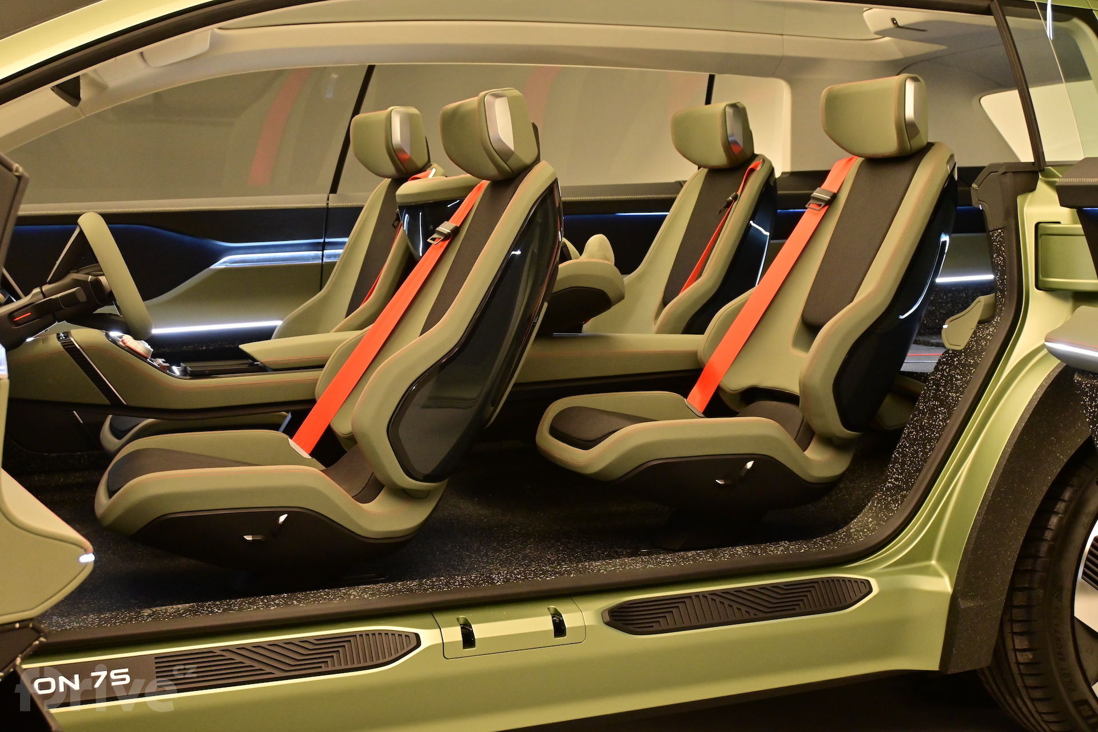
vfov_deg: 29.9
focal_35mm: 45
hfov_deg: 43.6
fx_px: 1372
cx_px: 549
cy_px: 366
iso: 1800
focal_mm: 30
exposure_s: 1/50
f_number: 6.3
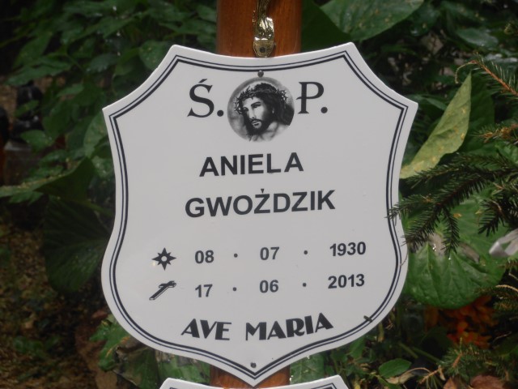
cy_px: 194
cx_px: 259
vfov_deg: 8.9
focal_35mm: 166
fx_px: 2484
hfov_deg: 11.9
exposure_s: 1/100
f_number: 5.9
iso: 100
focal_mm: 29.44
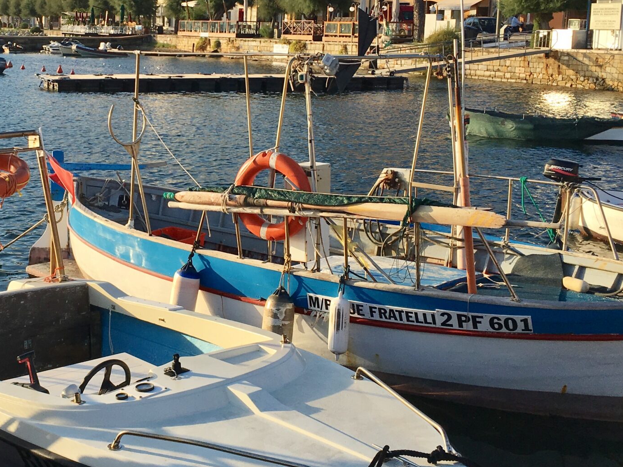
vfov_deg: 26.9
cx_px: 150
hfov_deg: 34.7
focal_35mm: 54
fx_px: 972
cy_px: 152
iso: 25
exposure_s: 1/1068
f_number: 2.2
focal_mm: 4.15
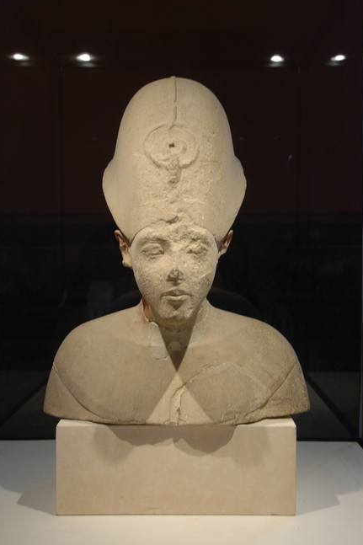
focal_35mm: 48
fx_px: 719
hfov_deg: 28.3
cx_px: 183
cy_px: 271
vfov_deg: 41.5
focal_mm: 31
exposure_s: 1/13
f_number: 4.2
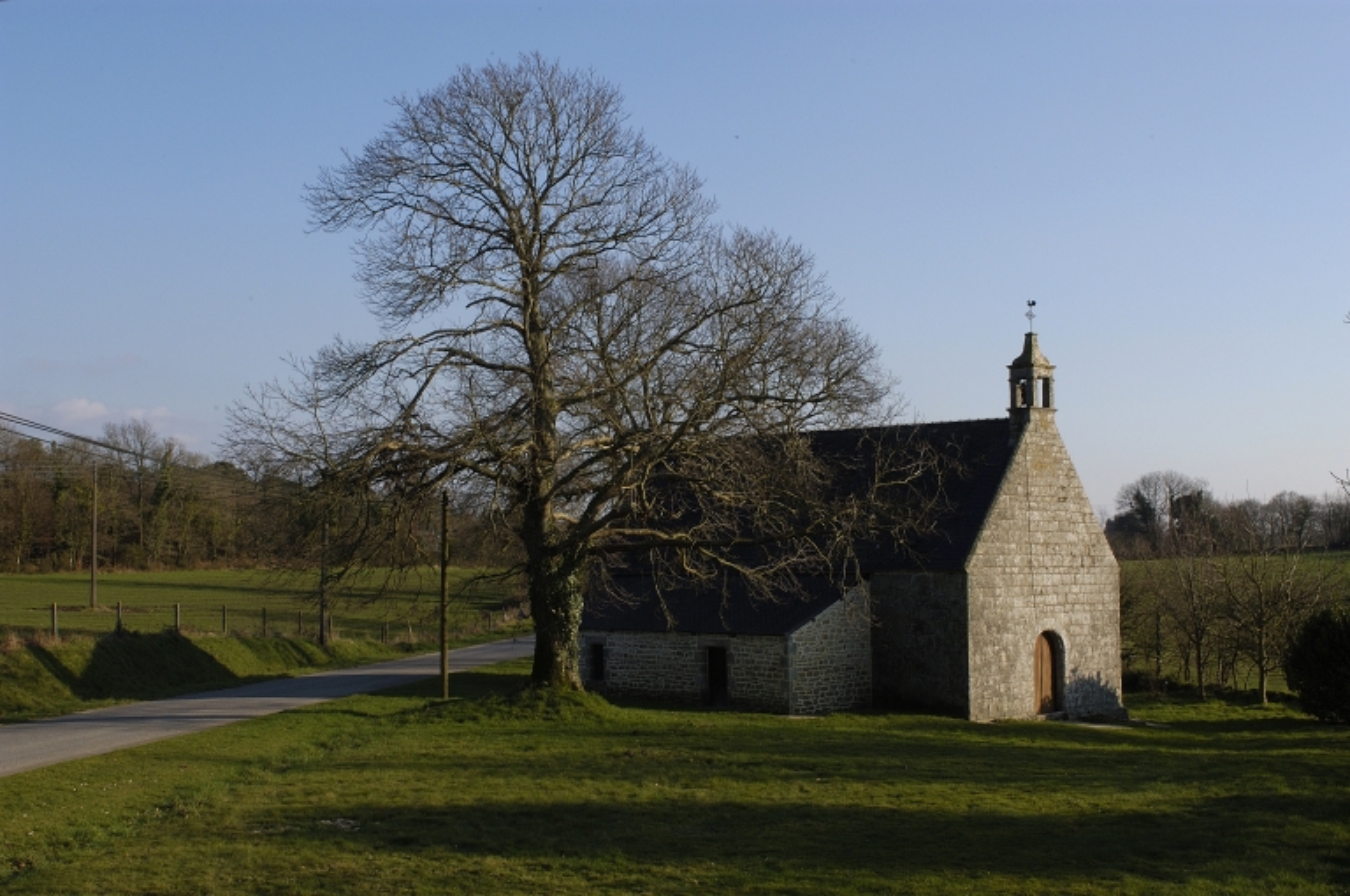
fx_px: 1573
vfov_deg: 31.8
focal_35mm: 42
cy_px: 448
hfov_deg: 46.5
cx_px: 675
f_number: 14
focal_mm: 28
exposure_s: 1/125
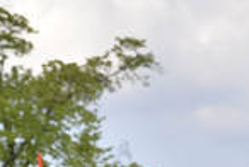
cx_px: -55
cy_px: 362
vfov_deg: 4.4
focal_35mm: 306
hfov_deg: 6.7
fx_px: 2121
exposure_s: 1/4000
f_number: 4
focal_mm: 70
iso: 400
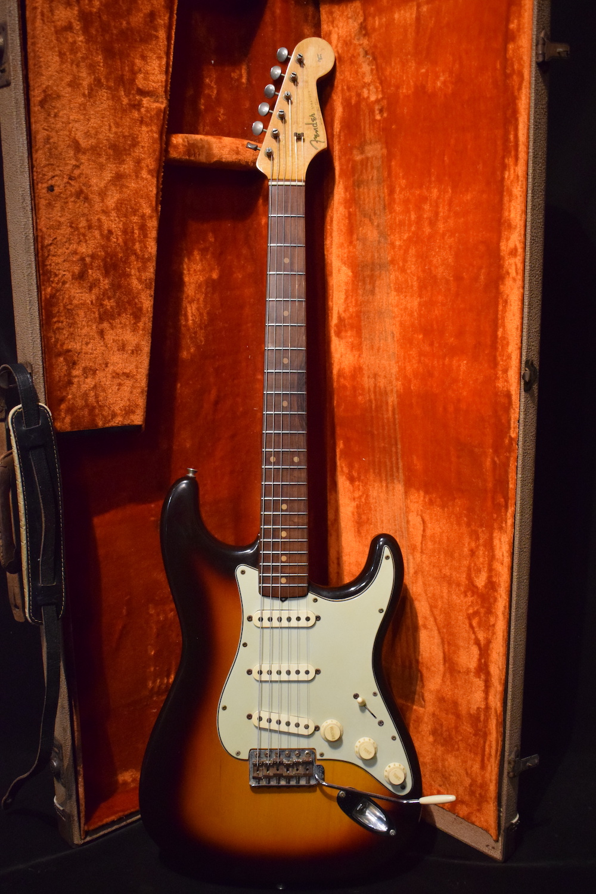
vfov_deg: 51.3
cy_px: 447
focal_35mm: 38
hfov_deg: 35.5
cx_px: 298
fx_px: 931
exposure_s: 1/60
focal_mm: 25
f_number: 4
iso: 4500
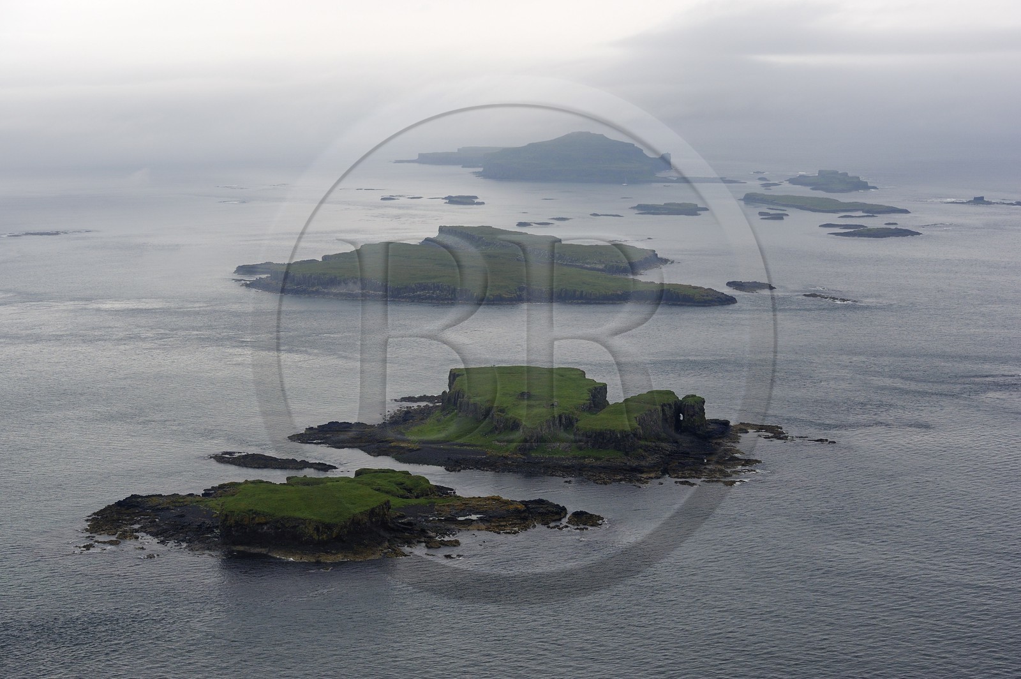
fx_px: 1984
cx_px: 510
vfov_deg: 19.4
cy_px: 340
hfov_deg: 28.9
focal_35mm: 70
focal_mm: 70
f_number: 7.1
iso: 400
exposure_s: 1/800
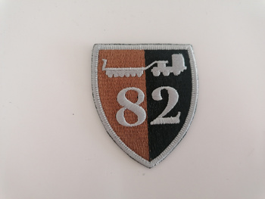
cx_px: 132
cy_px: 100
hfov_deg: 65.3
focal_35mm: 27
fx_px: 207
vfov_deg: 51.4
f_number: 1.8
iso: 400
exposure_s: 1/33.3
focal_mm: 4.75
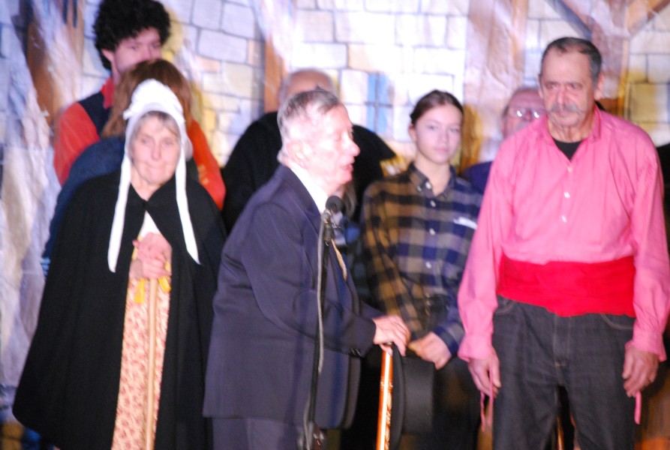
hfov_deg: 10.9
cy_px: 225
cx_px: 335
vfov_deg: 7.4
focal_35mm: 188
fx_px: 3498
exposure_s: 1/40
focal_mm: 125
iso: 1600
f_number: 5
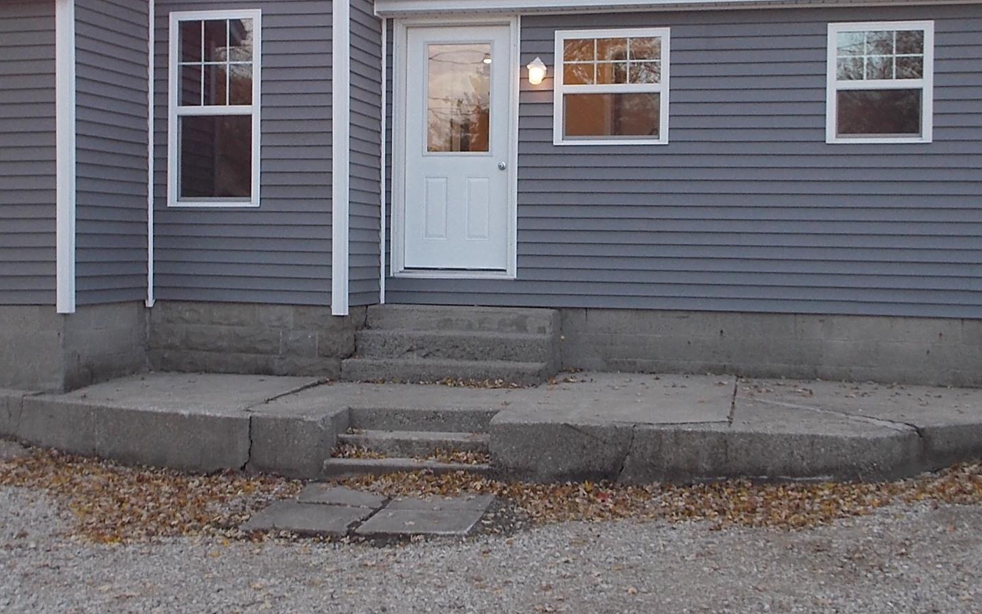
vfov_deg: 26.3
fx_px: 1312
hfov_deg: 41.0
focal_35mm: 49
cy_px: 245
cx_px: 483
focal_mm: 4.1
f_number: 3.3
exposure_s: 1/100
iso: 80
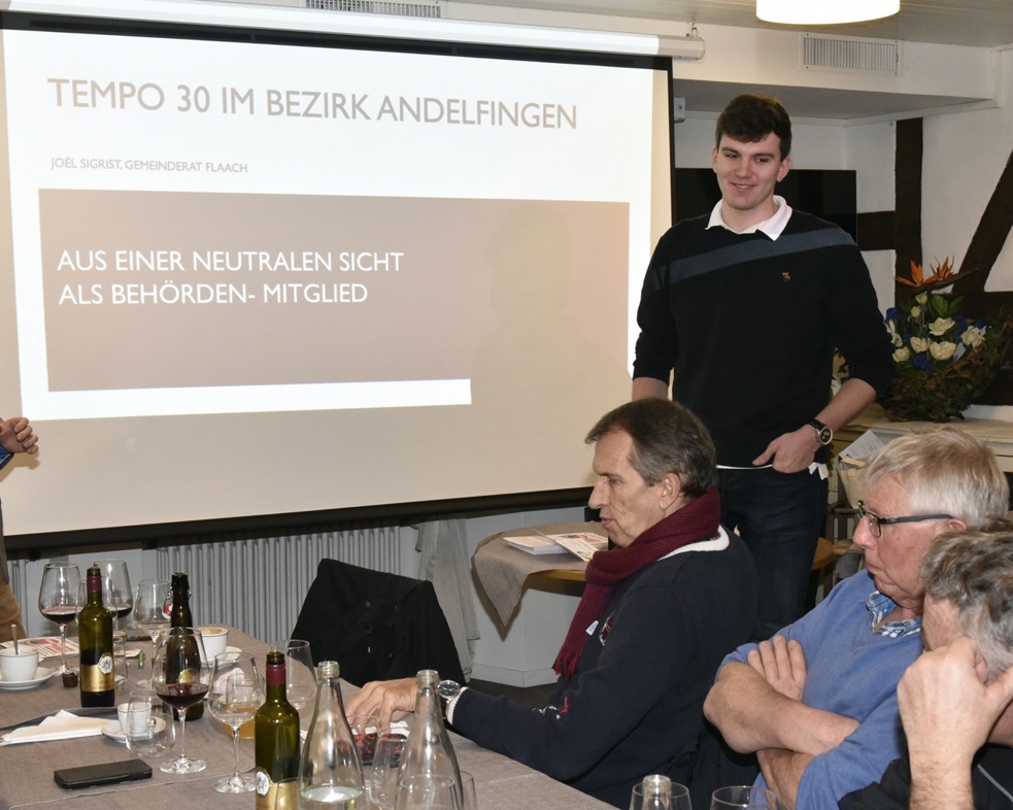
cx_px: 407
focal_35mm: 55
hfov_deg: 34.1
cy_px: 401
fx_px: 1649
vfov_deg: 27.6
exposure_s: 1/80
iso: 8000
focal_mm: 48
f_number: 13
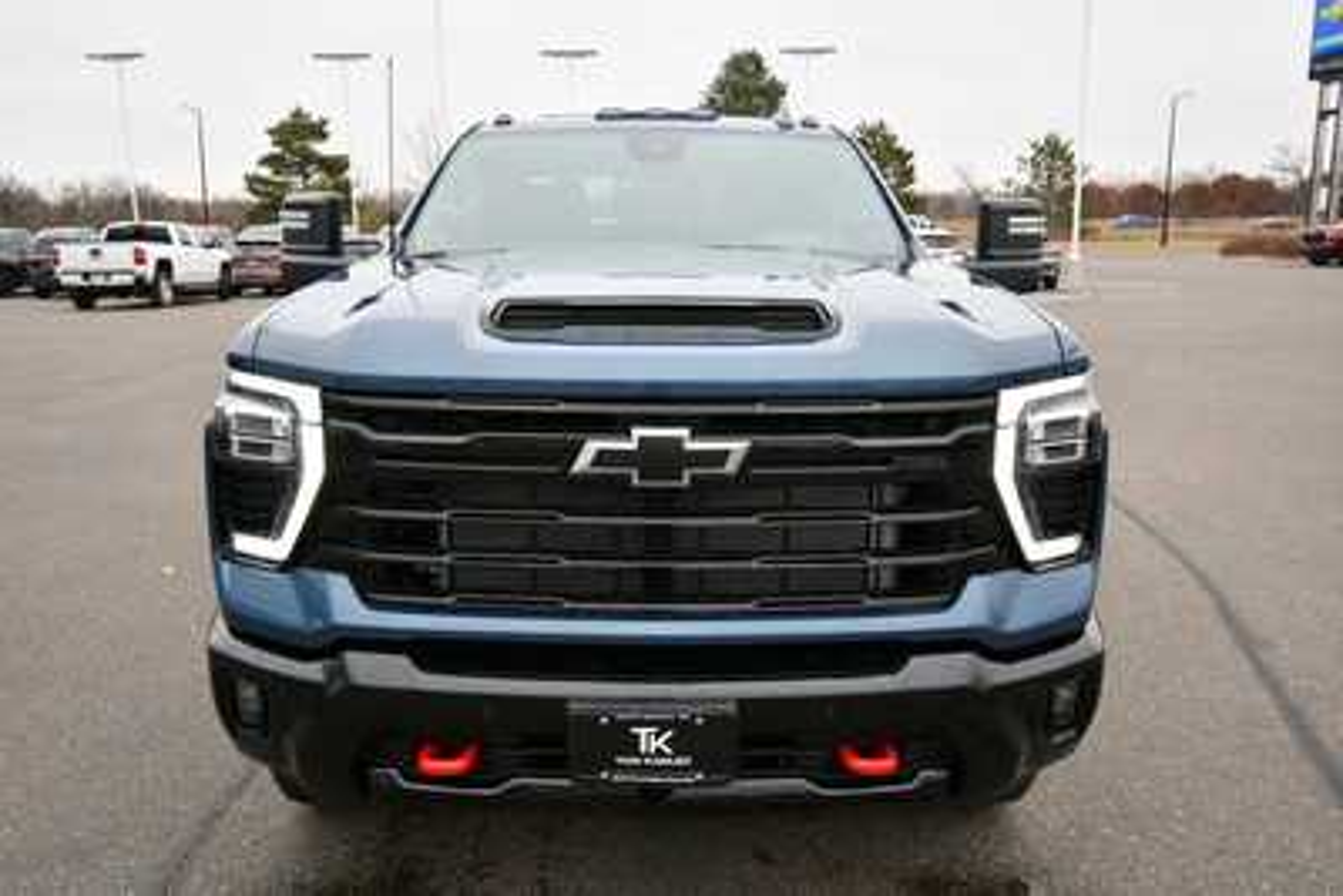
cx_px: 672
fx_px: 1120
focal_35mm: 30
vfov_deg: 43.6
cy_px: 448
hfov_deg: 61.9
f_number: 5.6
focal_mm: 20
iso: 450
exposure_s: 1/250
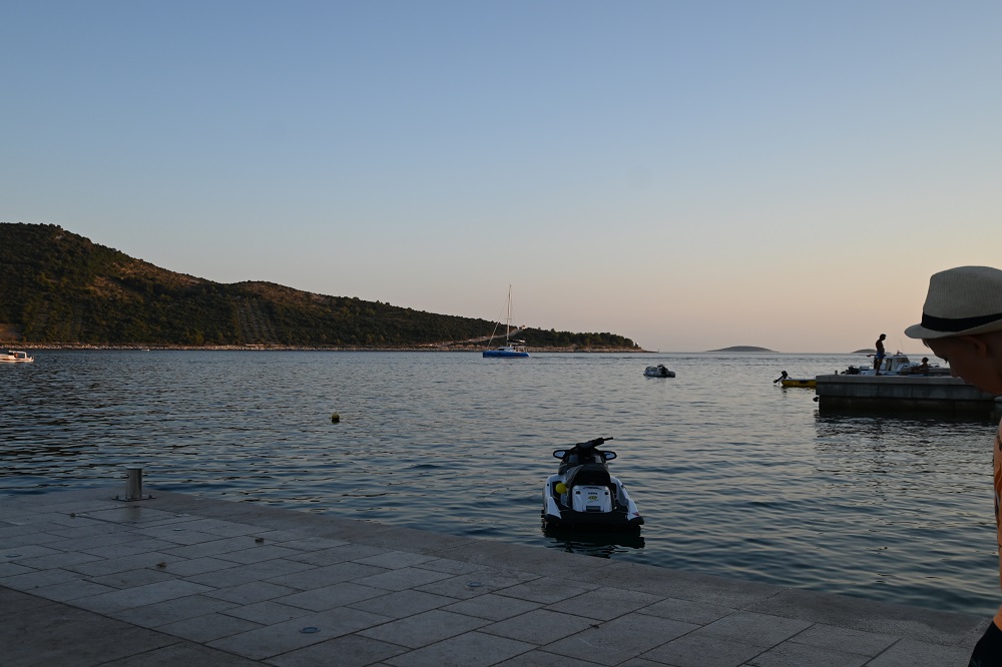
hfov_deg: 53.1
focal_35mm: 36
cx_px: 501
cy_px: 334
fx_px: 1002
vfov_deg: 36.8
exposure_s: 1/320
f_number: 4.5
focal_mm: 24
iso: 100
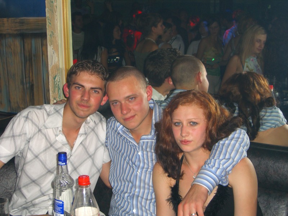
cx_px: 144
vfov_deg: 25.7
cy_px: 108
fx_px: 474
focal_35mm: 57
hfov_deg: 33.8
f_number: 3.6
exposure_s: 1/60
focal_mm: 11.8
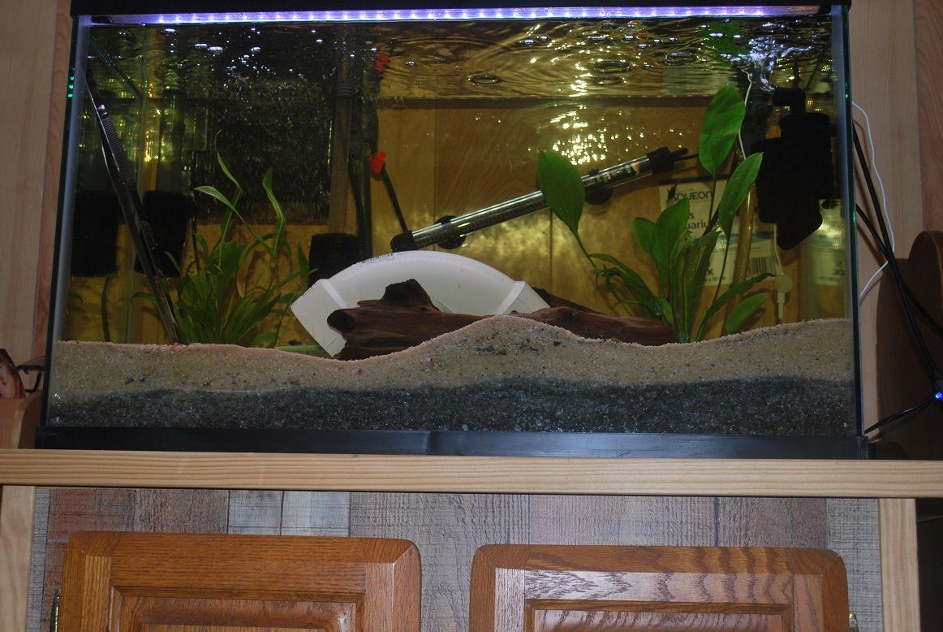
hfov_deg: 38.8
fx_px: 1338
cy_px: 316
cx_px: 472
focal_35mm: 51
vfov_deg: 26.6
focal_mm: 34
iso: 200
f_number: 5
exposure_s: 1/60
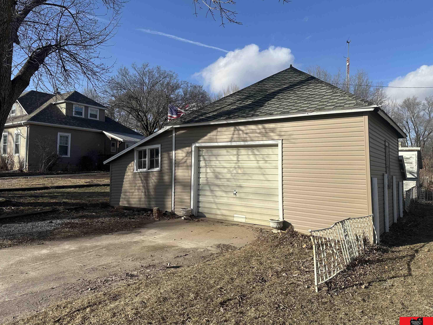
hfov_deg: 69.4
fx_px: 313
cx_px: 208
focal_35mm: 25
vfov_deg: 54.9
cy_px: 156
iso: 80
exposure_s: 1/5525
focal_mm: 6.86
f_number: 1.78
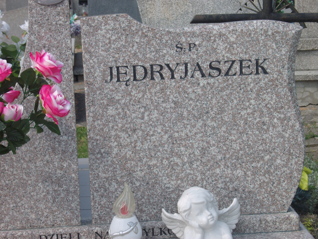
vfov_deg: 14.5
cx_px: 159
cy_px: 120
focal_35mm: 102
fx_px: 937
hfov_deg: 19.3
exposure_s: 1/400
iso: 100
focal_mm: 21.9
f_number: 5.2
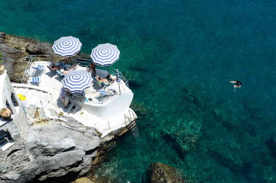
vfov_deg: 28.0
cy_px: 92
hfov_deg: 41.1
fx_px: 368
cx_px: 138
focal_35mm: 48
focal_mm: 48
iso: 200
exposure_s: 1/320
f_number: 9
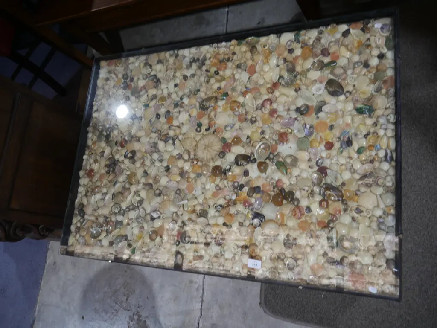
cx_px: 218
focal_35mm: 28
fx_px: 354
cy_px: 164
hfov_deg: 63.4
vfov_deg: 49.8
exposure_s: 1/80
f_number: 3.5
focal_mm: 14
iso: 200
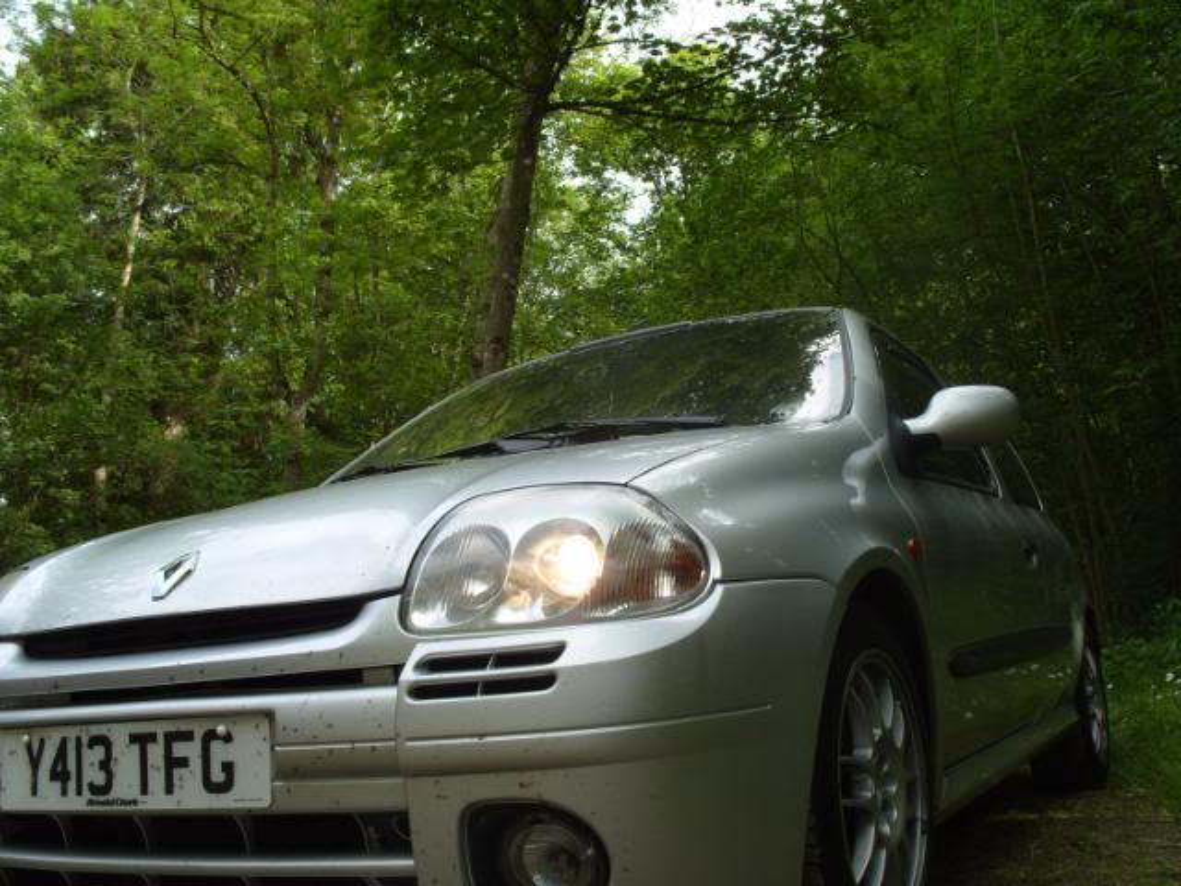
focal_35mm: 35
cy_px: 443
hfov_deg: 52.6
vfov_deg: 40.7
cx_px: 590
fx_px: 1194
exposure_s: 1/180
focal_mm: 7.8
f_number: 4.8
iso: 80
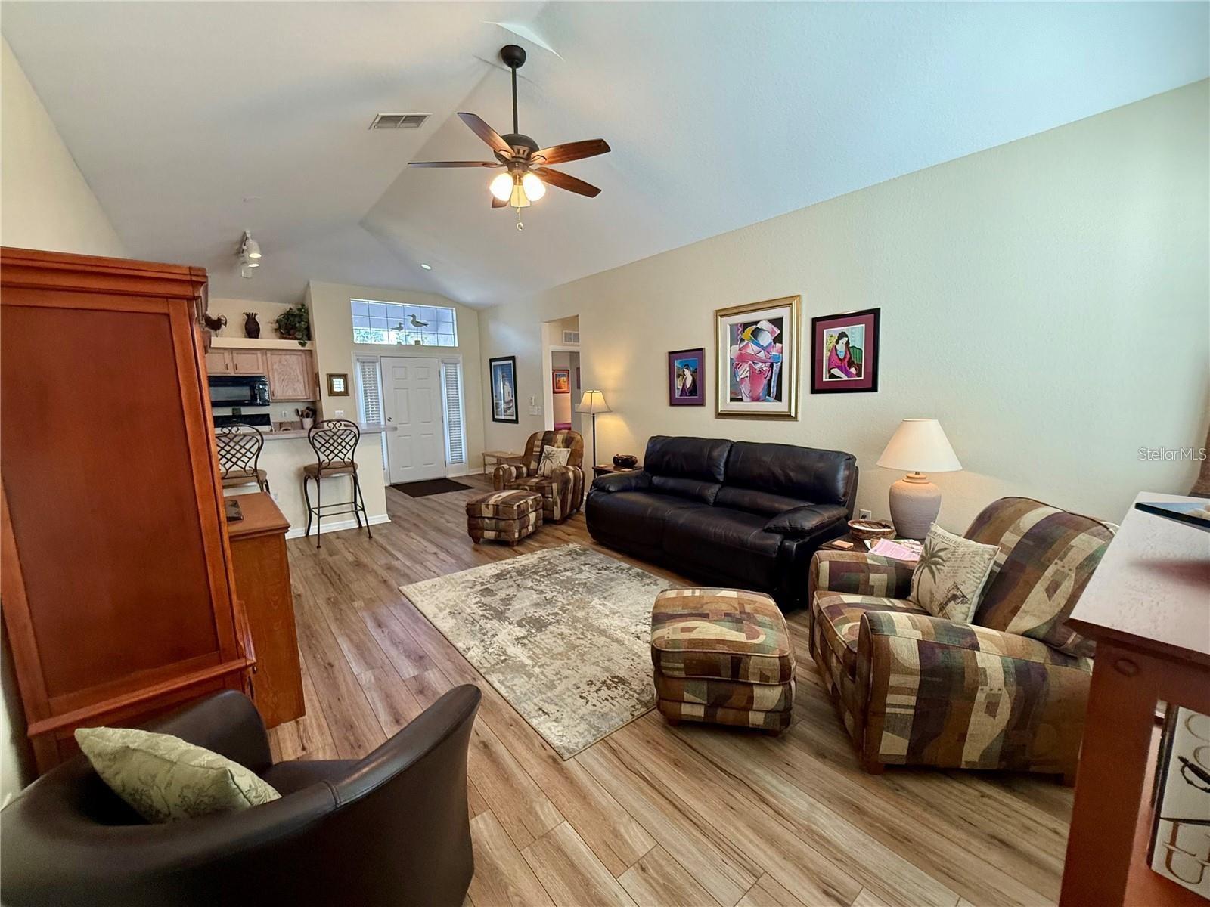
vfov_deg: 85.7
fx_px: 489
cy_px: 454
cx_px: 605
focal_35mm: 14
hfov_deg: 102.1
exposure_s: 1/120
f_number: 2.2
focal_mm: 2.22
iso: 250
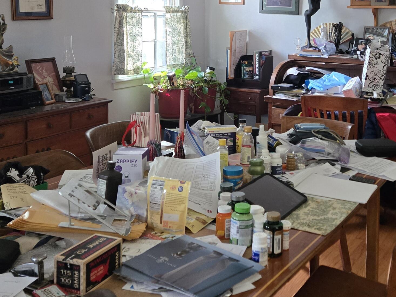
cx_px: 245
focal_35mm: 47
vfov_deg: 30.1
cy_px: 55
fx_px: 538
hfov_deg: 40.2
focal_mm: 5.4
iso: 640
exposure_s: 1/120
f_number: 1.8
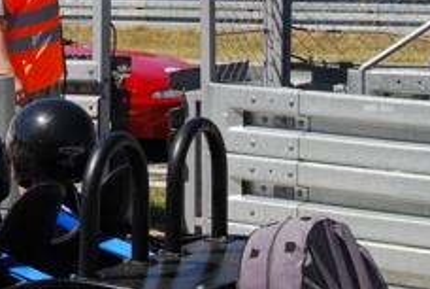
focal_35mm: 163
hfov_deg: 12.4
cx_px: -8
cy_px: 19
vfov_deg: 8.4
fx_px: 1951
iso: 200
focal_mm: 26
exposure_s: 1/320
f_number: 9
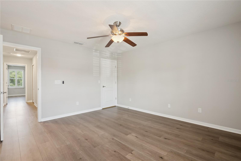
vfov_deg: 73.8
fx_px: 107
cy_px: 80
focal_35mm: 16
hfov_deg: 96.7
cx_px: 120
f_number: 9
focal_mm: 16
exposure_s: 1/50
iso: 1600
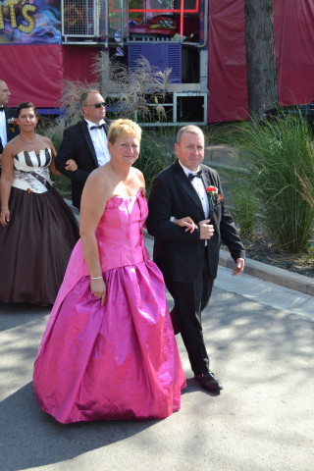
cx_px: 157
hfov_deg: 26.5
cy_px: 236
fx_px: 667
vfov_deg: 38.9
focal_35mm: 51
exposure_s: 1/125
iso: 110
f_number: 5.6
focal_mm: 34
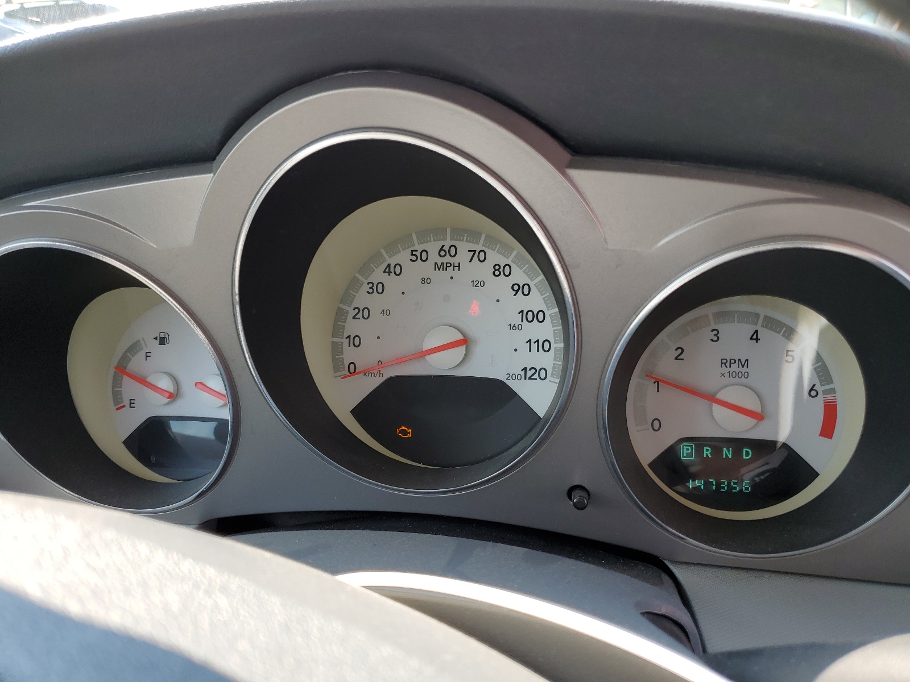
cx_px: 455
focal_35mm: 26
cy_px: 341
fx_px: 683
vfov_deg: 53.1
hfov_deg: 67.3
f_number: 1.5
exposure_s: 1/333
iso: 50
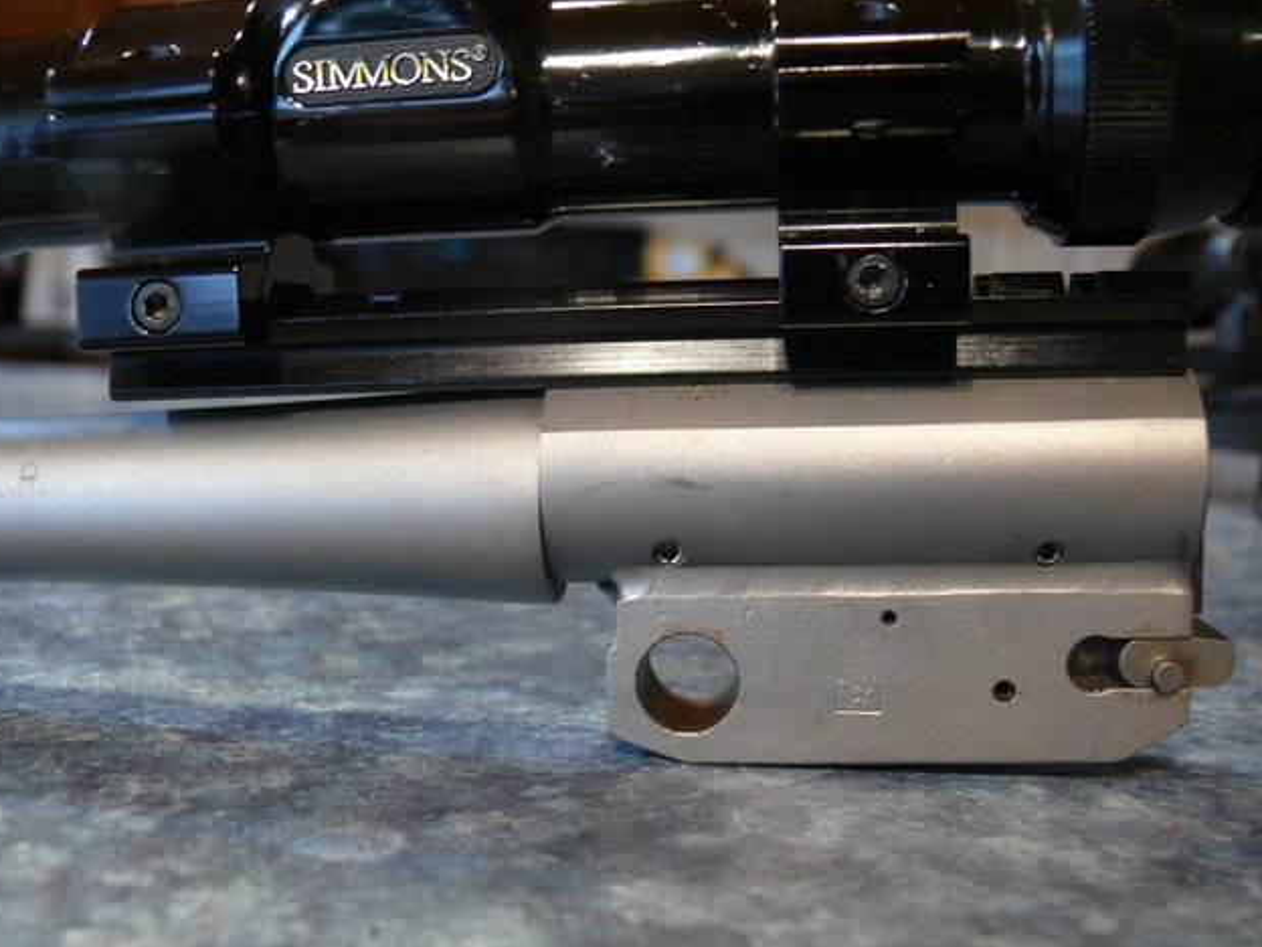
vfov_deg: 36.0
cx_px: 617
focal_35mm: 40
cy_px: 482
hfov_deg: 46.8
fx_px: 1458
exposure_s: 1/6
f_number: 2.8
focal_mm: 8.2
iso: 200
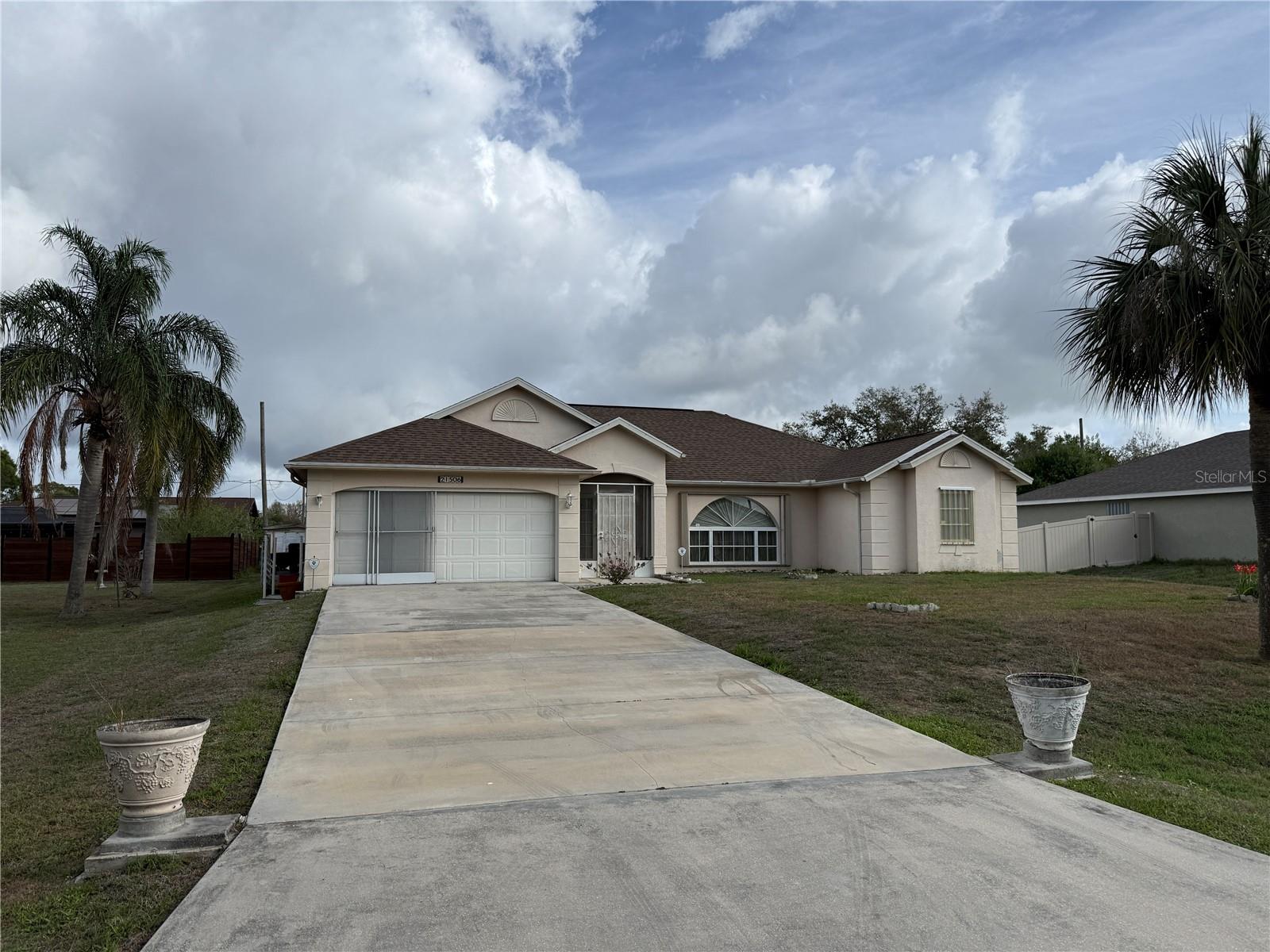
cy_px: 476
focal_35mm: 24
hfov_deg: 71.6
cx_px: 635
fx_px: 881
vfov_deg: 56.8
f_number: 1.78
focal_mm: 6.76
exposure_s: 1/7353
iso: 80
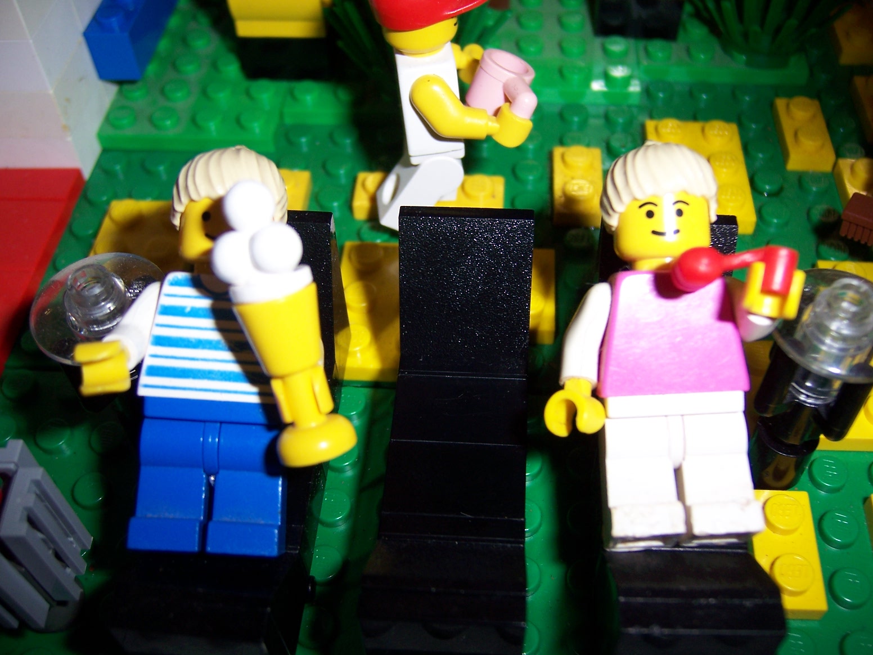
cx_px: 436
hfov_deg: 51.4
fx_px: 908
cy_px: 328
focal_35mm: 36
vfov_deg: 39.7
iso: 80
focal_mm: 6.2
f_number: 2.8
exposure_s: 1/60
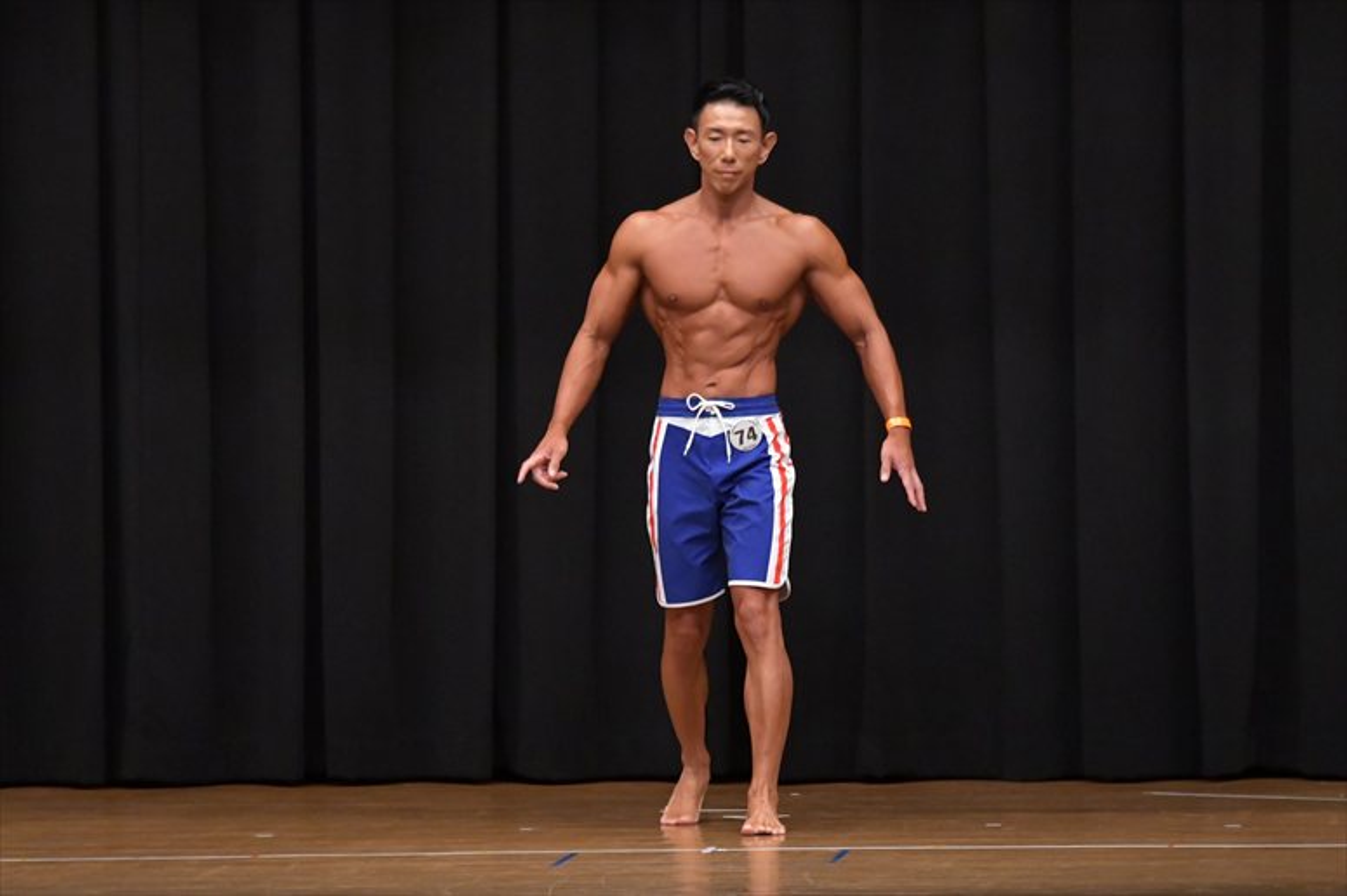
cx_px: 674
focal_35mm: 240
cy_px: 448
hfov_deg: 8.6
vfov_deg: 5.7
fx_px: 8976
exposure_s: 1/400
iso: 6400
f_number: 5.6
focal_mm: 160
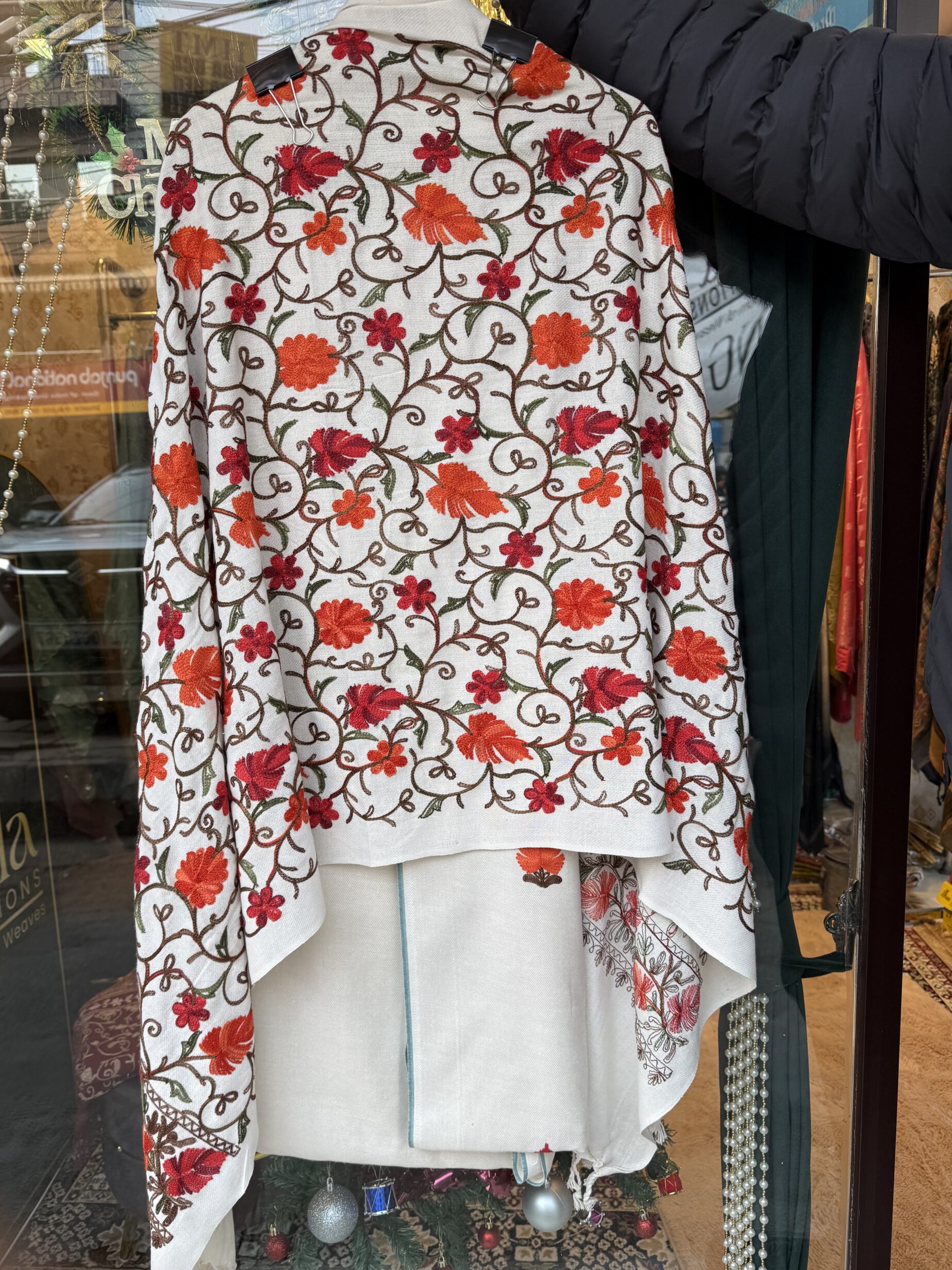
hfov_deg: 54.9
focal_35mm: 25
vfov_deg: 69.4
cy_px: 655
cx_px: 462
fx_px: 917
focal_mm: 6.76
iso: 80
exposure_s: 1/461
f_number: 1.78
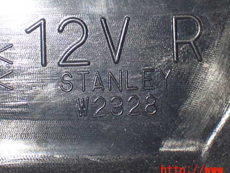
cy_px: 50
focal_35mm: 80
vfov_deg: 18.4
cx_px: 119
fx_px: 532
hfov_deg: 24.4
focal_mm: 9.65
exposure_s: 1/50
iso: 800
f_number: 3.3
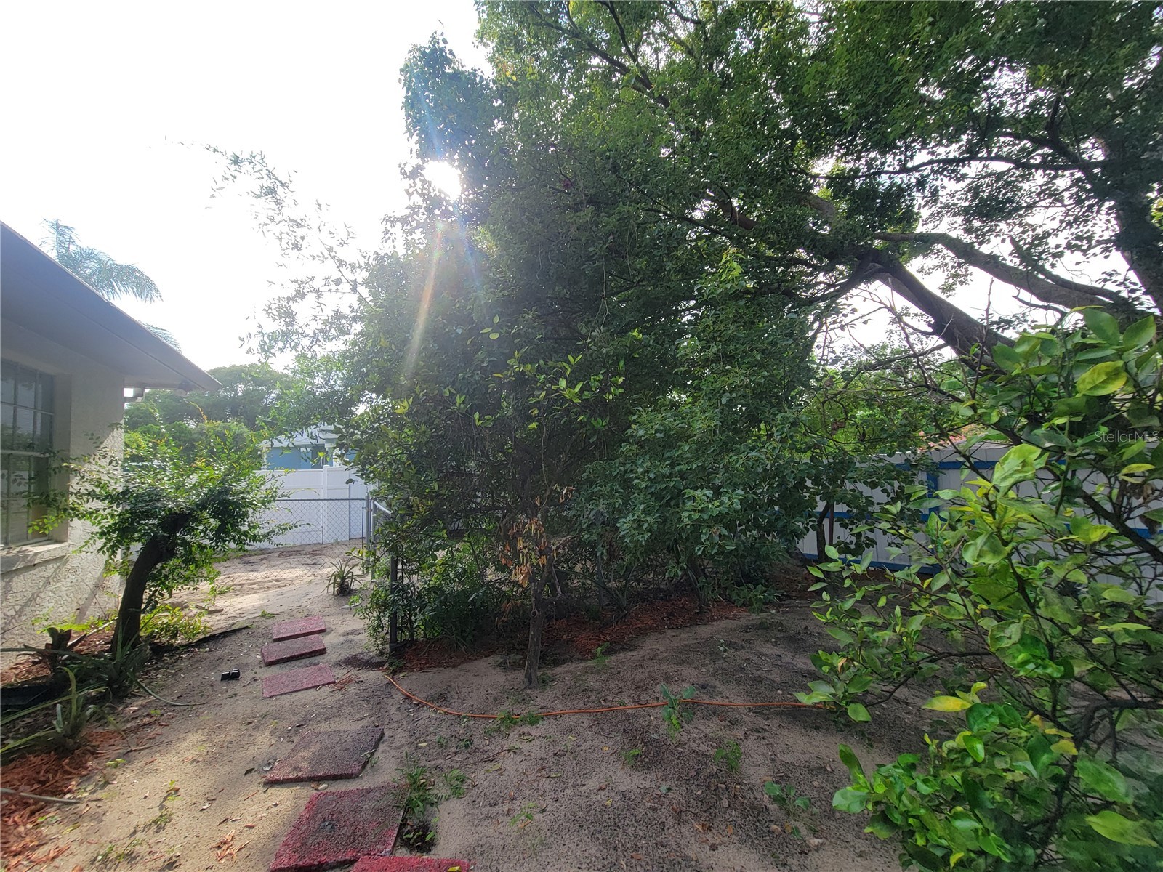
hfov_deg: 106.2
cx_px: 582
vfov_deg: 89.9
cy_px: 436
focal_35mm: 13
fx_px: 437
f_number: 2.2
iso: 50
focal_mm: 2.2
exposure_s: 1/396
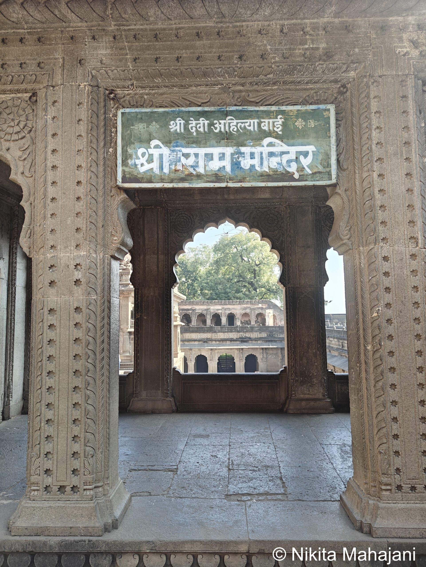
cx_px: 213
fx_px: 394
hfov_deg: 56.8
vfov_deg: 71.6
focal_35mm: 24
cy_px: 284
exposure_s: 1/579
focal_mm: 5.59
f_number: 1.8
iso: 50
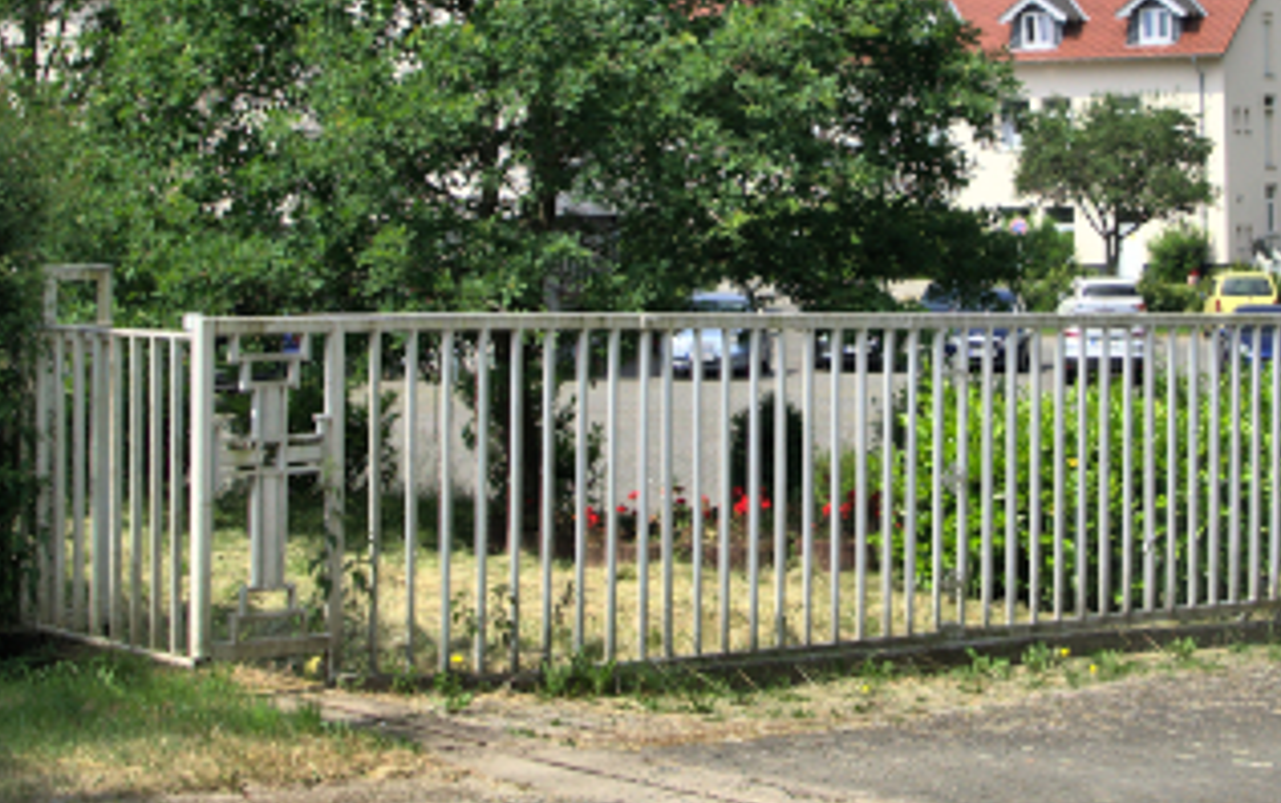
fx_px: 3039
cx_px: 746
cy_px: -24
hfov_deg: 23.8
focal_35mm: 87
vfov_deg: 14.8
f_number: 10
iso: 200
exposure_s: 1/400
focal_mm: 18
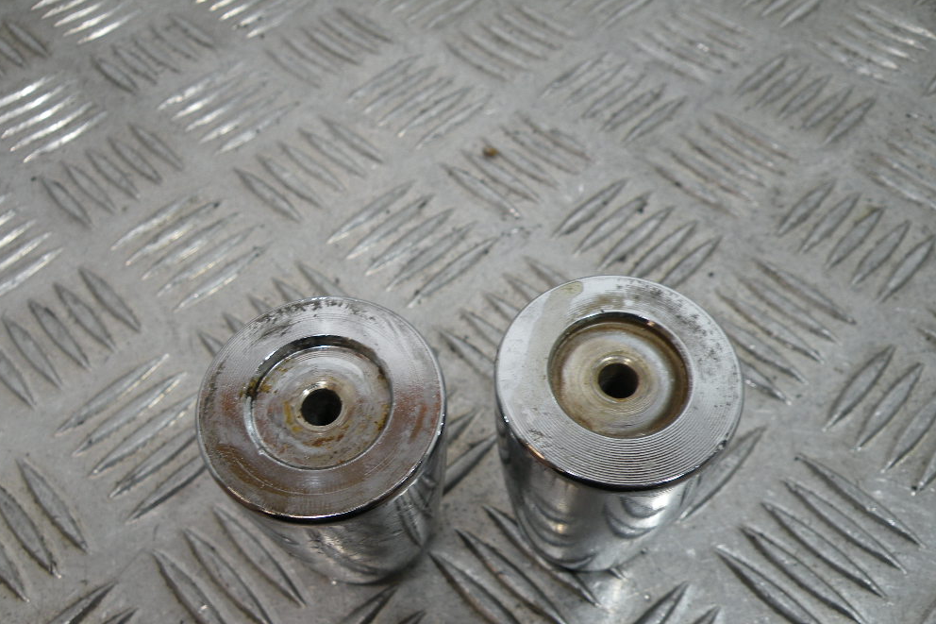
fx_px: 754
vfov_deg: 44.8
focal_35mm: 29
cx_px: 454
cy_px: 360
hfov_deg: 63.7
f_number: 3.2
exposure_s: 1/80
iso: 64
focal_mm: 4.7
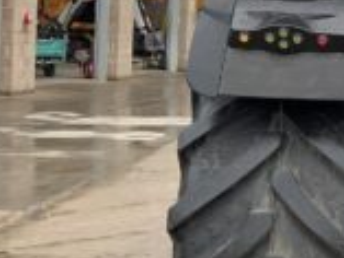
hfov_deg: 14.4
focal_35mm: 118
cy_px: 96
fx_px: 1174
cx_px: 651
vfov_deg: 12.6
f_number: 1.8
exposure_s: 1/435
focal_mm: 3
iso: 16
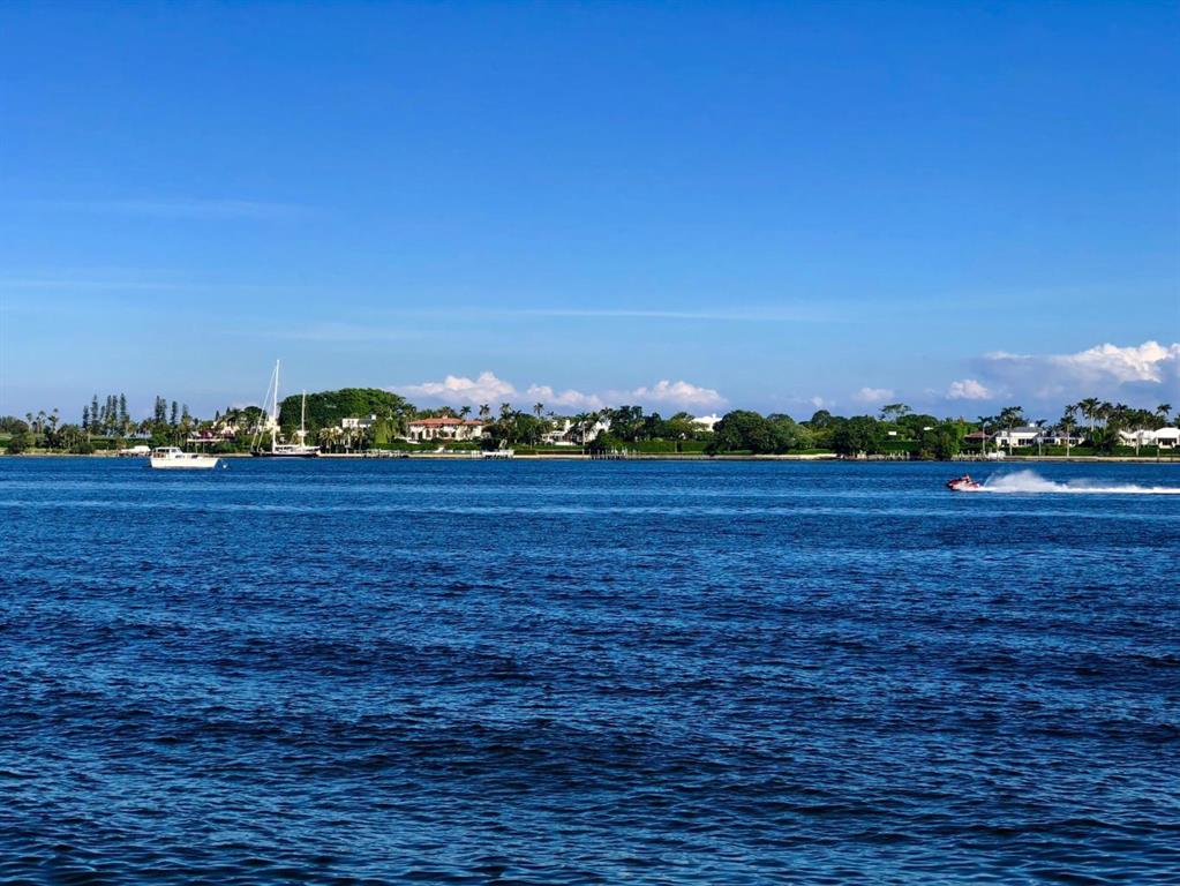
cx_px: 590
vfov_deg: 25.7
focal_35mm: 57
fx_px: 1944
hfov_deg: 33.8
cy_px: 443
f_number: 2.8
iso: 20
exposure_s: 1/972
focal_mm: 6.6
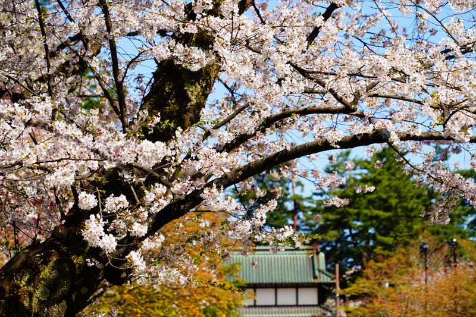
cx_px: 238
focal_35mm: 144
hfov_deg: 14.3
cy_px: 158
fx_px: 1903
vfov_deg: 9.5
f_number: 8
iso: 125
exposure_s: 1/250
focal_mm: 144
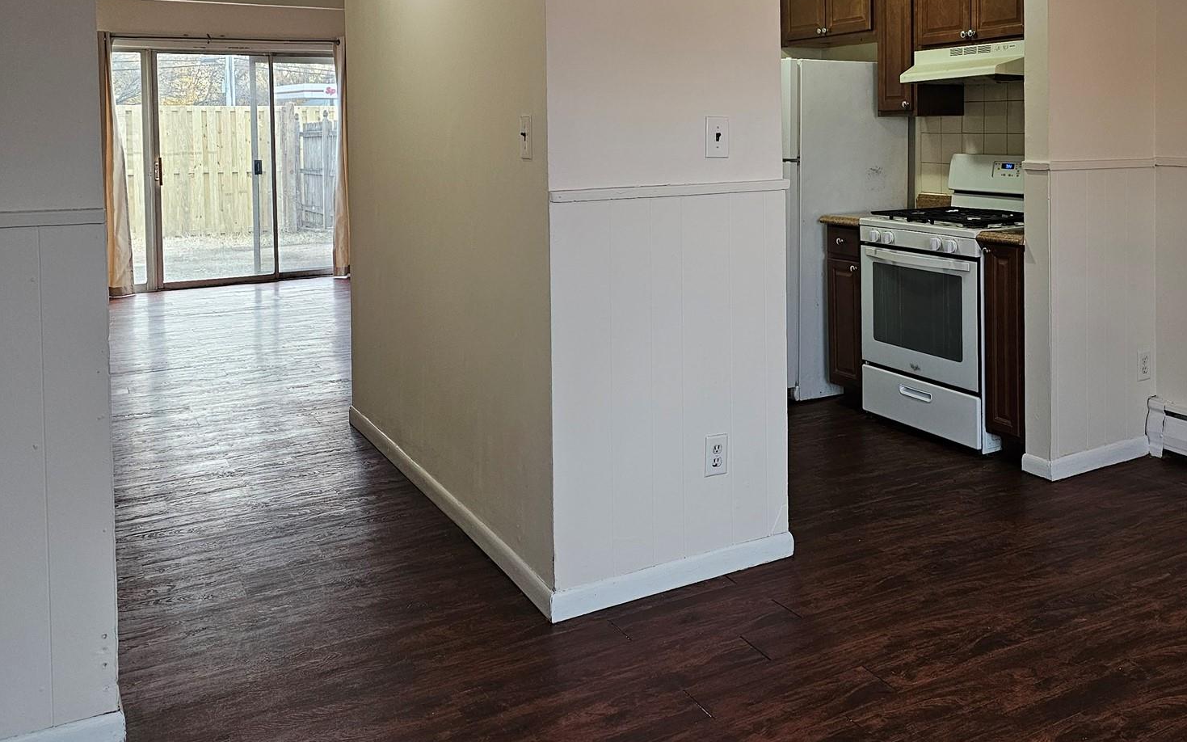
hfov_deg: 55.6
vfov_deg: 36.0
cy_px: 148
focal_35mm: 34
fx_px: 1100
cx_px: 788
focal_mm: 6.3
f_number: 1.7
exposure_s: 1/120
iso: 400
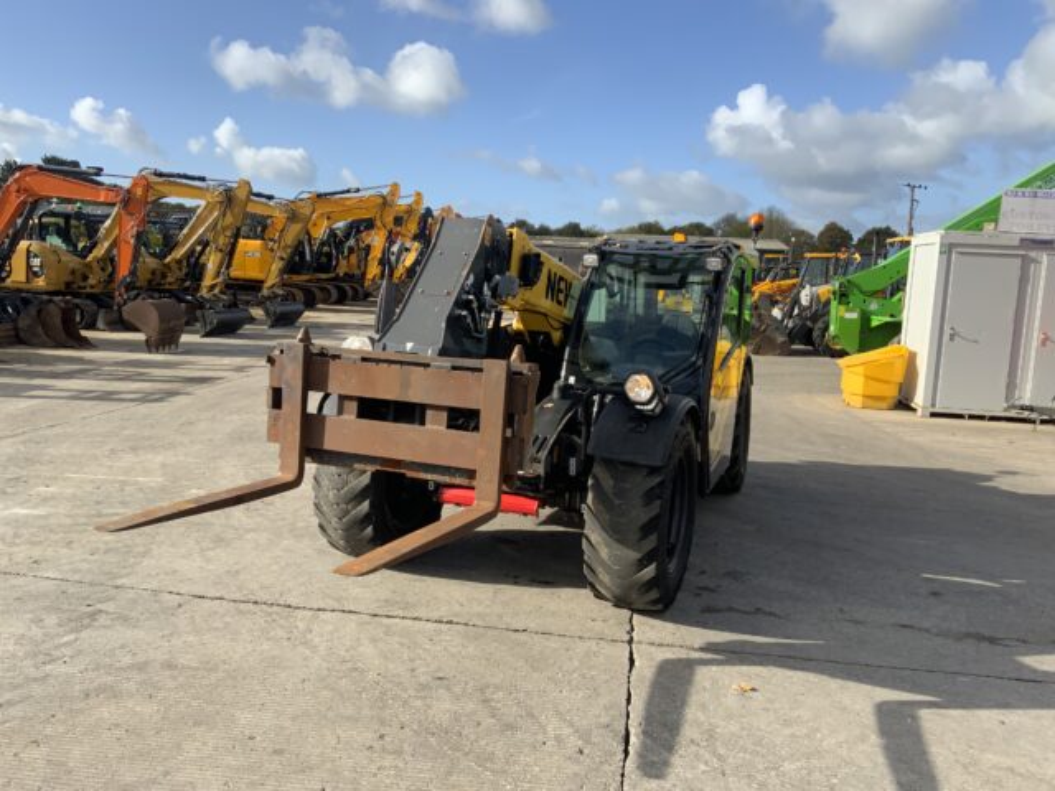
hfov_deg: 61.7
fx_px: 884
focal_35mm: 29
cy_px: 396
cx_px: 528
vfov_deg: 48.2
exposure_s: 1/1490
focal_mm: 3
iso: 16
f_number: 1.8
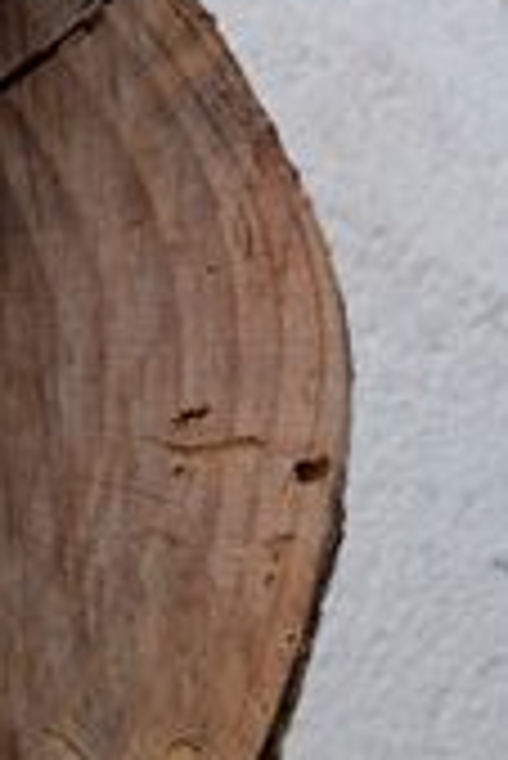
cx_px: -416
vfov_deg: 10.3
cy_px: 148
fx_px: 4201
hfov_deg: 6.7
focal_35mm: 199
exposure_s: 1/250
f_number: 8
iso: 400
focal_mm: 35
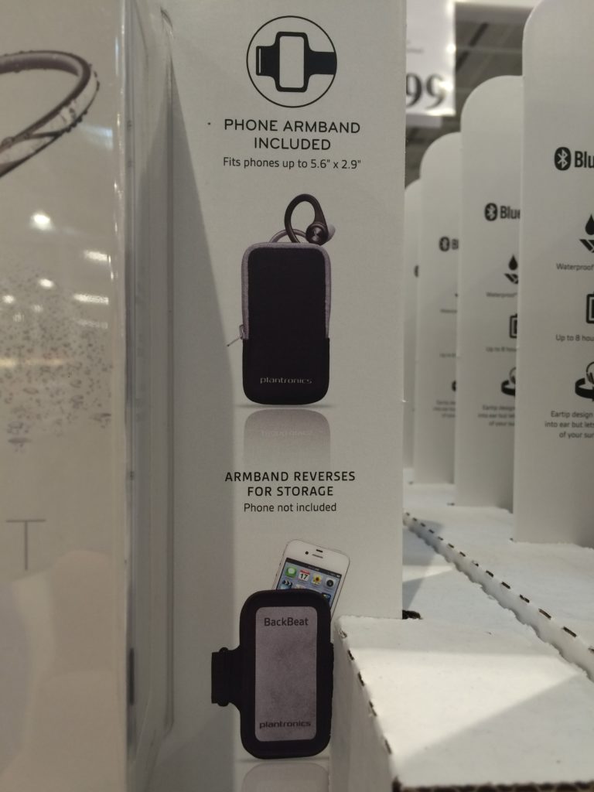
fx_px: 664
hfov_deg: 48.2
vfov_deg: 61.7
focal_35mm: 29
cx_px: 297
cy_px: 396
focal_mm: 4.15
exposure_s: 1/30
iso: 64
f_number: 2.2
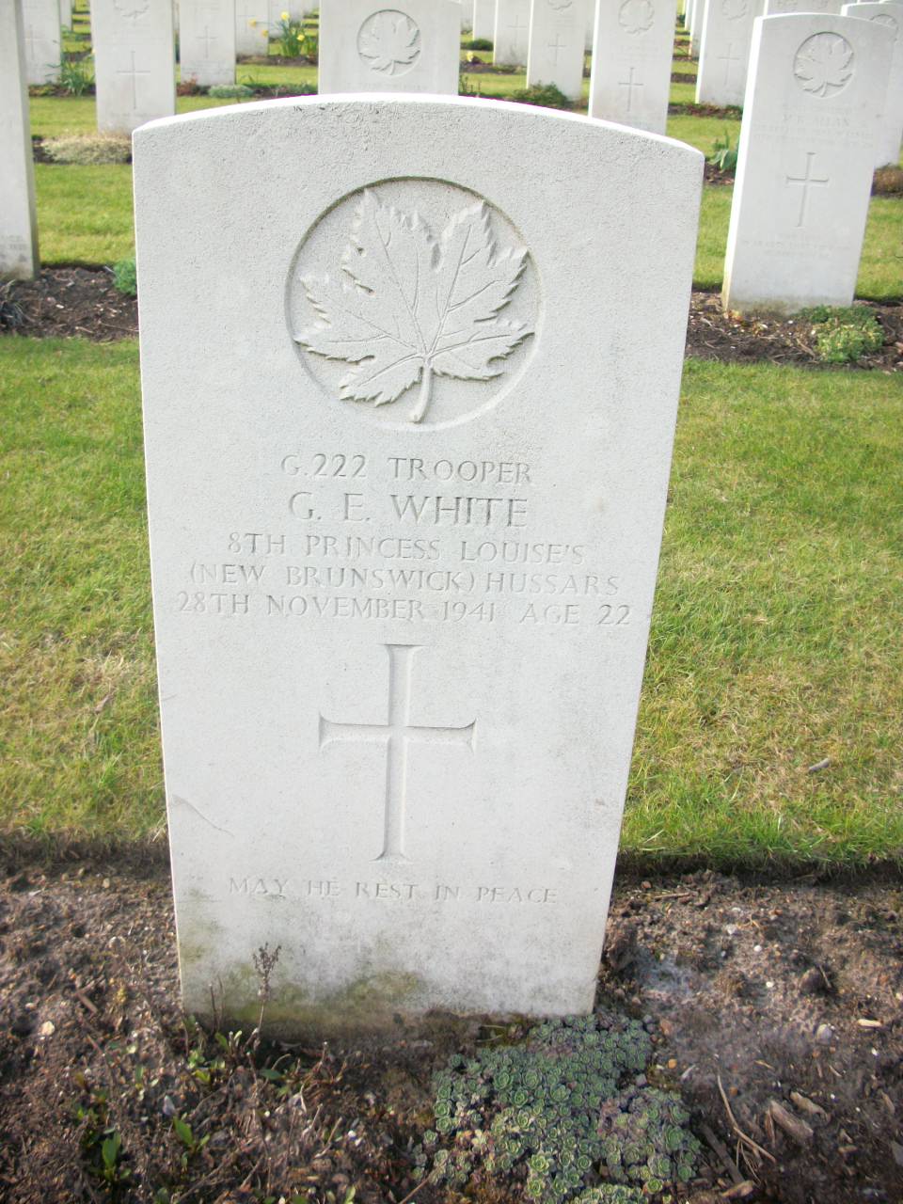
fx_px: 1217
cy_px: 602
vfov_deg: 52.6
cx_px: 452
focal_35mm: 35
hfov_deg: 40.7
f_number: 3.1
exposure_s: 1/125
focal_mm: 6.3
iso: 80
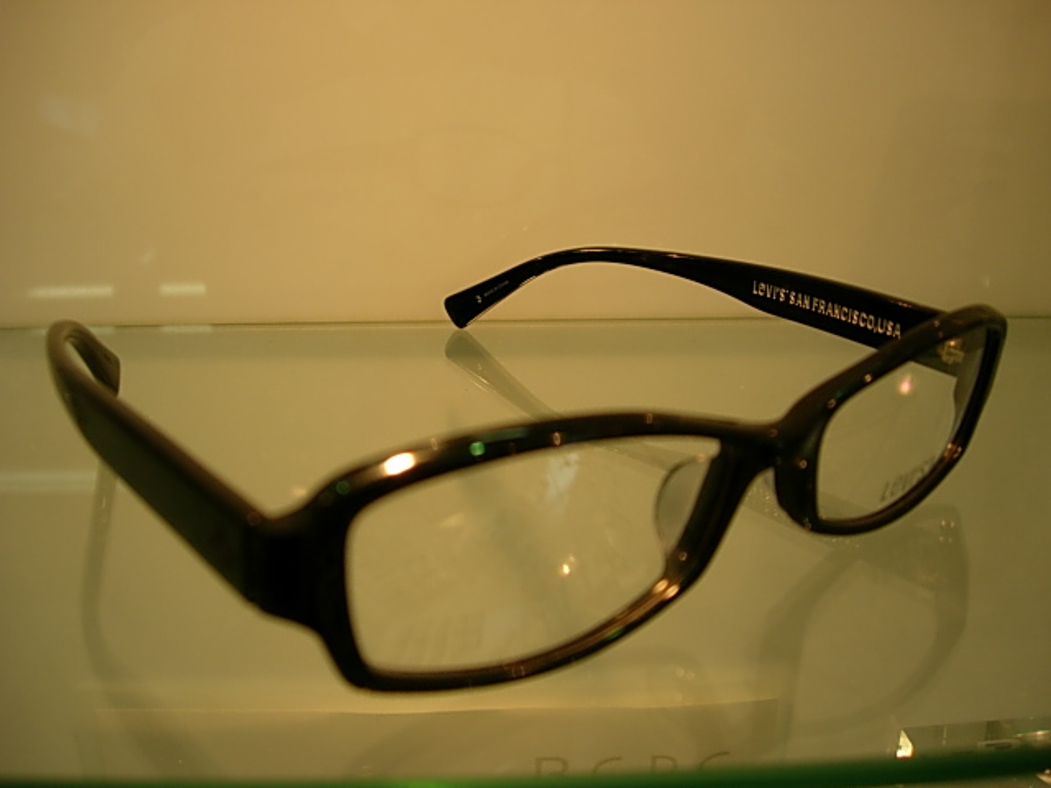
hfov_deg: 49.0
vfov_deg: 37.7
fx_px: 1154
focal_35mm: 38
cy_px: 394
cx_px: 526
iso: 64
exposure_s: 1/87.9
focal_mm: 7.8
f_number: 2.8
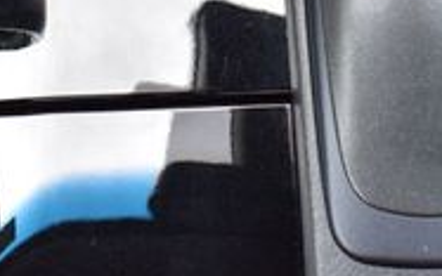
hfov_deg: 18.1
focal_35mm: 115
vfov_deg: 10.7
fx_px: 1386
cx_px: 298
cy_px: -215
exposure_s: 1/40
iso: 400
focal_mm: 22
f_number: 7.1
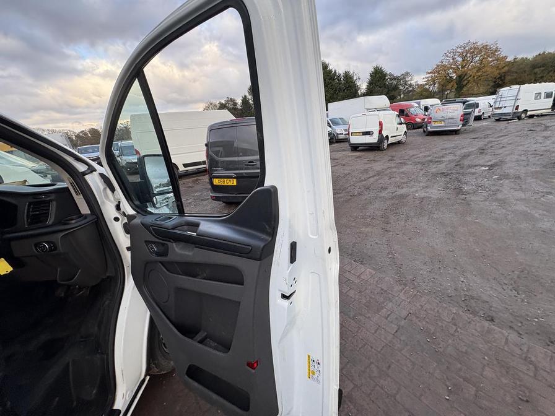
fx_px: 224
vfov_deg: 85.7
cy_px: 208
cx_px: 278
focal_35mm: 14
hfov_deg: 102.1
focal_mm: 2.22
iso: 40
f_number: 2.2
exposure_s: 1/99
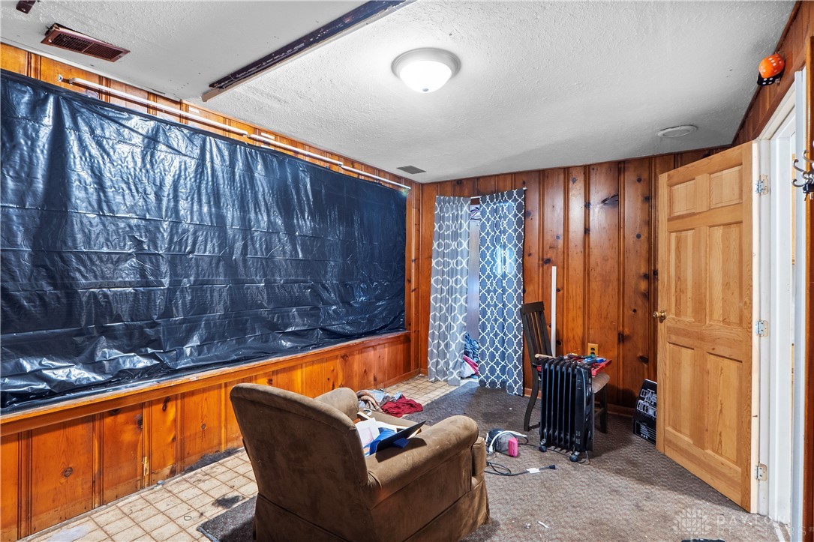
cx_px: 407
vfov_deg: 70.4
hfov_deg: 93.3
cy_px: 271
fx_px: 384
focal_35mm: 17
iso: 320
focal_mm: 11.5
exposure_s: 8
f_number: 8
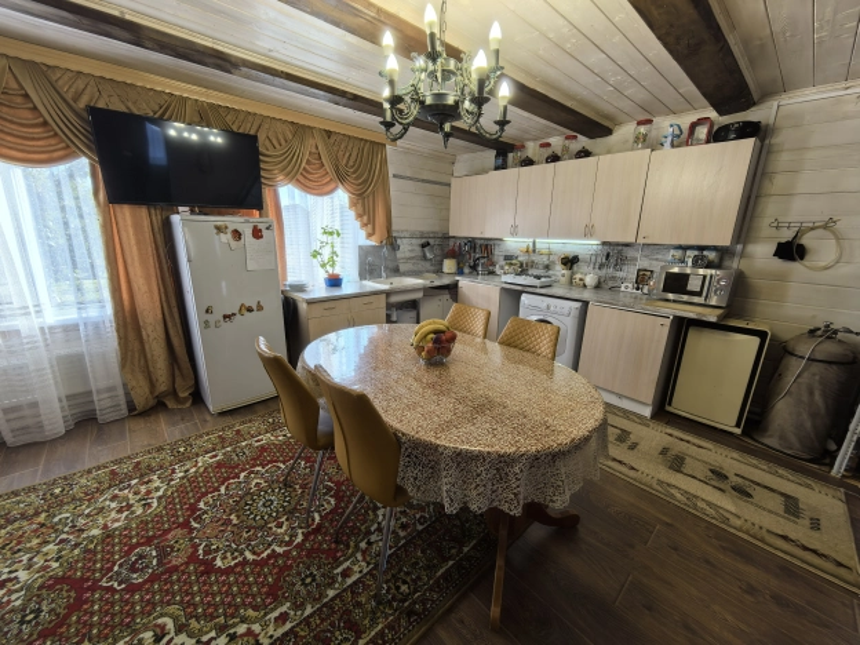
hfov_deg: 106.2
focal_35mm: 13
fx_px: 323
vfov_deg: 89.9
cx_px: 430
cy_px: 322
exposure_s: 1/100
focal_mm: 1.95
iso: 80
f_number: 2.2
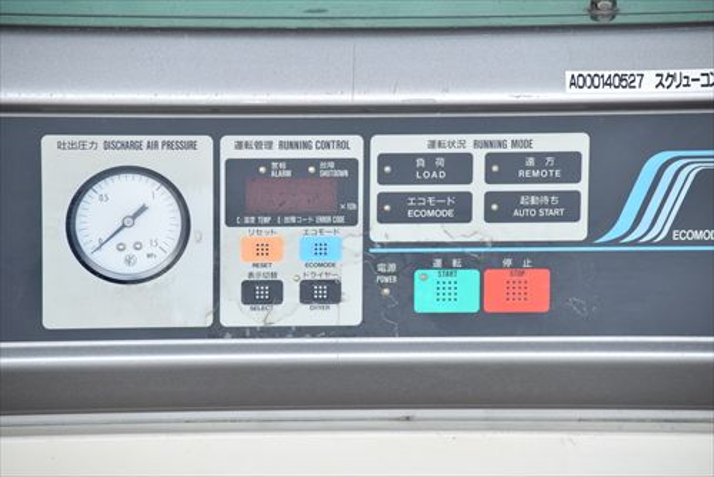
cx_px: 357
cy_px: 238
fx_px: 4465
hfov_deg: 9.1
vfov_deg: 6.1
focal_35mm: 225
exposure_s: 1/800
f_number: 6.3
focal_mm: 150
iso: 1250
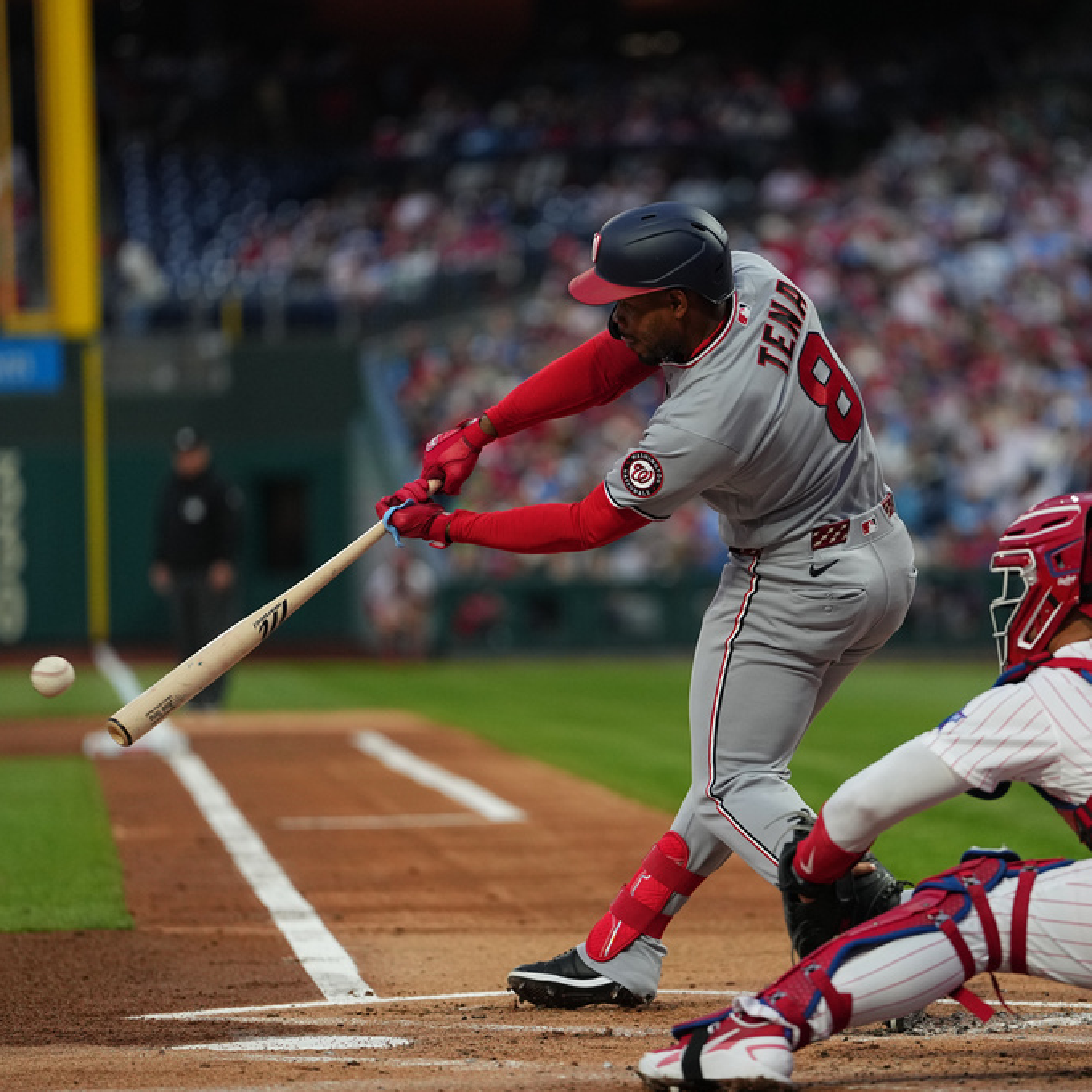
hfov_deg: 6.8
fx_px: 9137
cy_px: 546
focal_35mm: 256
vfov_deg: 6.8
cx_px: 703
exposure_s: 1/3200
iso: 1250
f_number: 2.8
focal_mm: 200
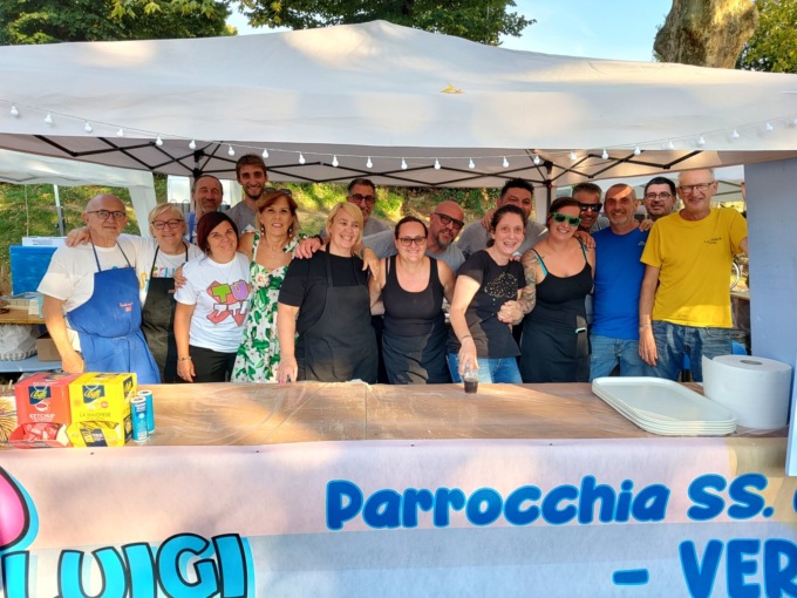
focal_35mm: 23
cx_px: 398
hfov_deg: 73.9
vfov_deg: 58.9
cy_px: 299
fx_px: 530
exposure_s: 1/142
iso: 100
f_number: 1.8
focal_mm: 5.56
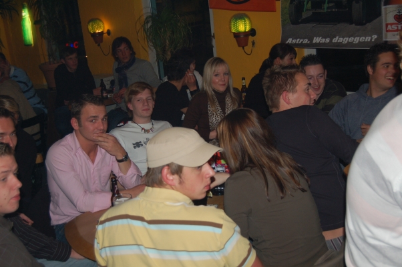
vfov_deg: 29.8
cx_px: 201
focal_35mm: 45
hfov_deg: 43.6
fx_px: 502
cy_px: 134
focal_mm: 30
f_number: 4.2
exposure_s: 1/60
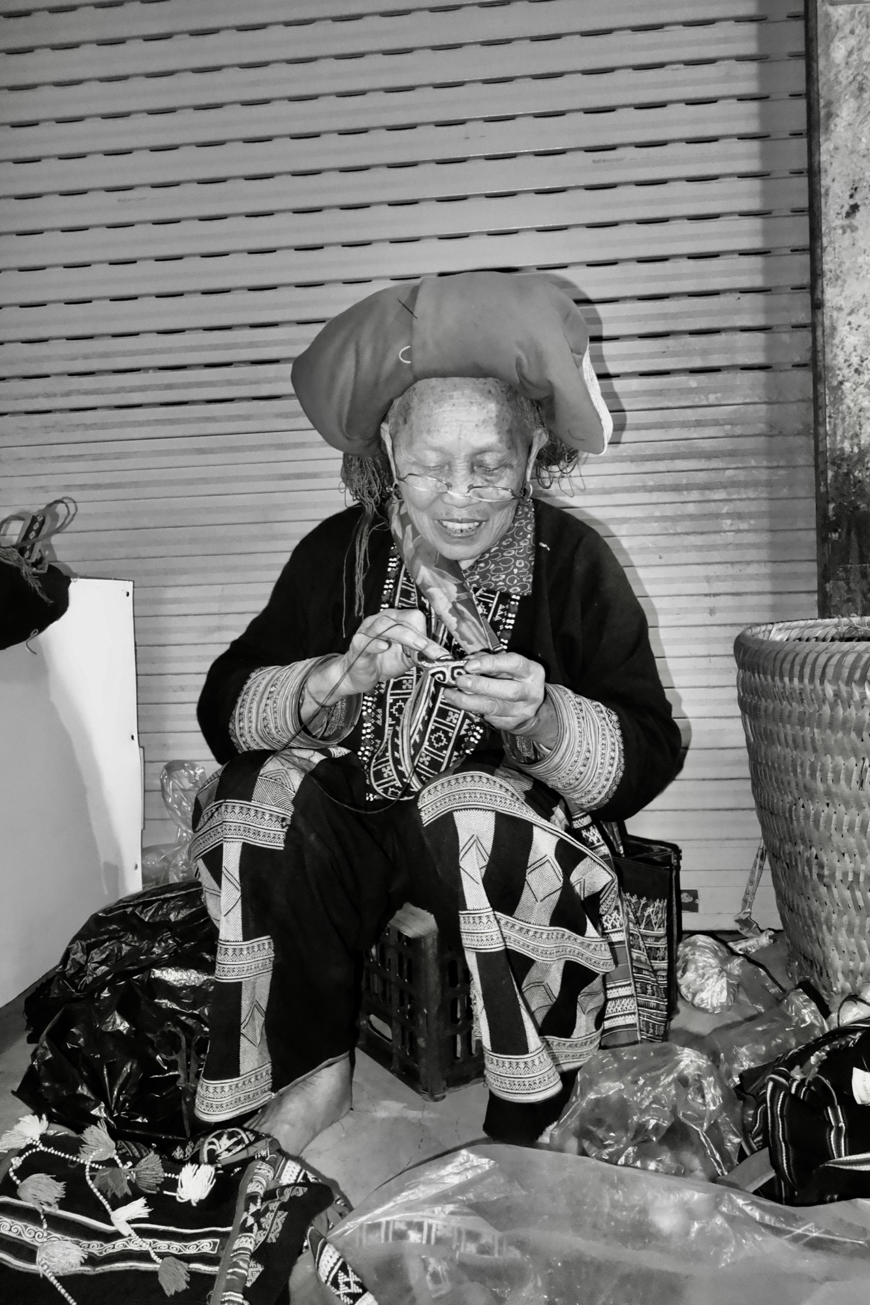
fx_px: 1015
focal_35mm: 28
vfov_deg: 65.5
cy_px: 652
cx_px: 435
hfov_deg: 46.4
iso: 6400
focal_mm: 10.4
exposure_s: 1/100
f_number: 5
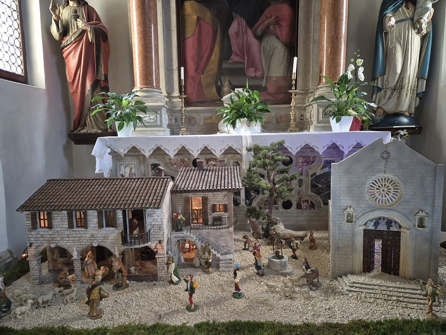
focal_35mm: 23
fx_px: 296
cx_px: 223
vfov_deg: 58.9
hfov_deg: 73.9
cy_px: 168
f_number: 1.8
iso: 250
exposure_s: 1/9
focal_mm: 5.4
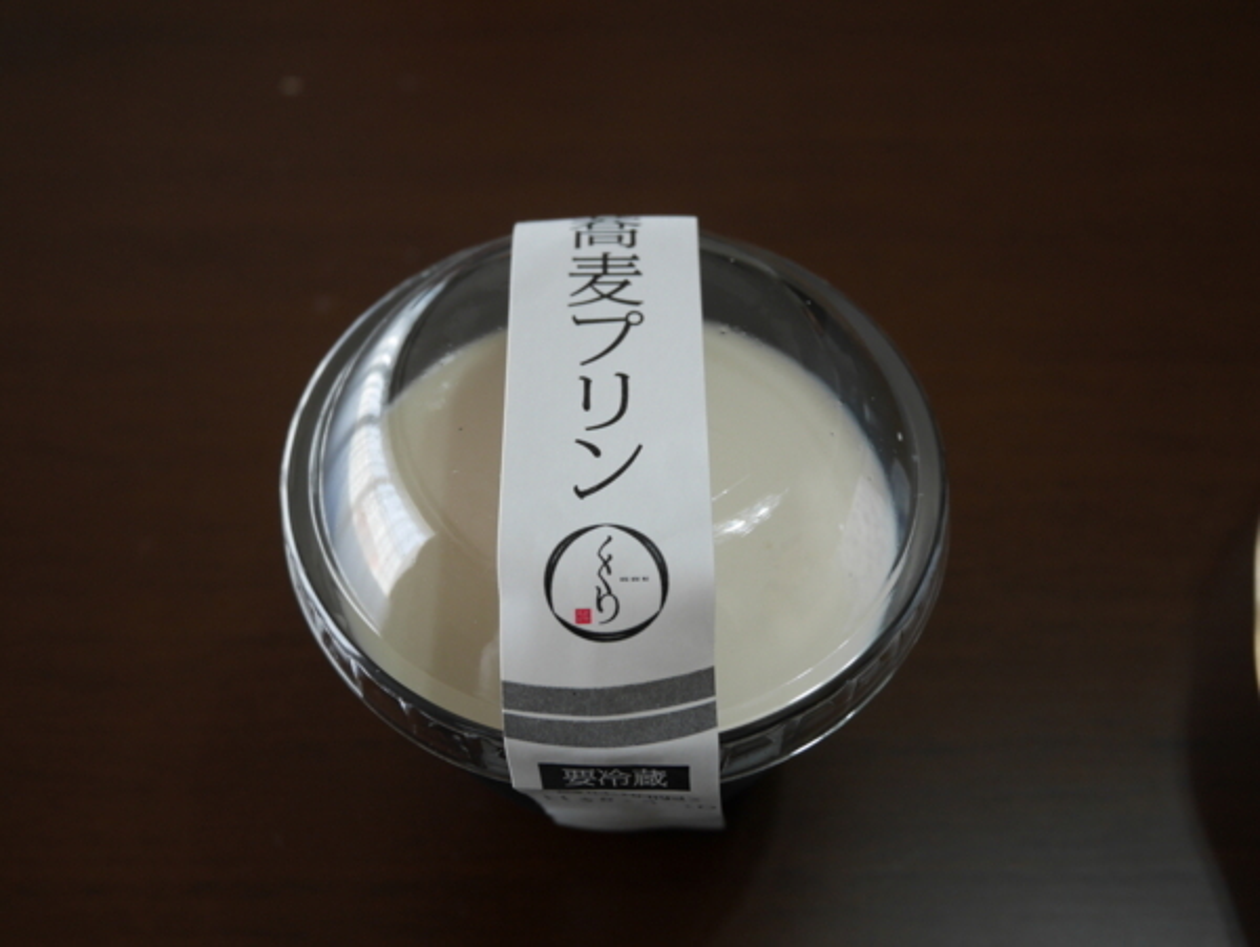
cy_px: 474
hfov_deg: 46.8
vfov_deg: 36.0
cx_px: 630
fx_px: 1457
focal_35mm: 40
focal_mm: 20
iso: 400
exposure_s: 1/60
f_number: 4.6
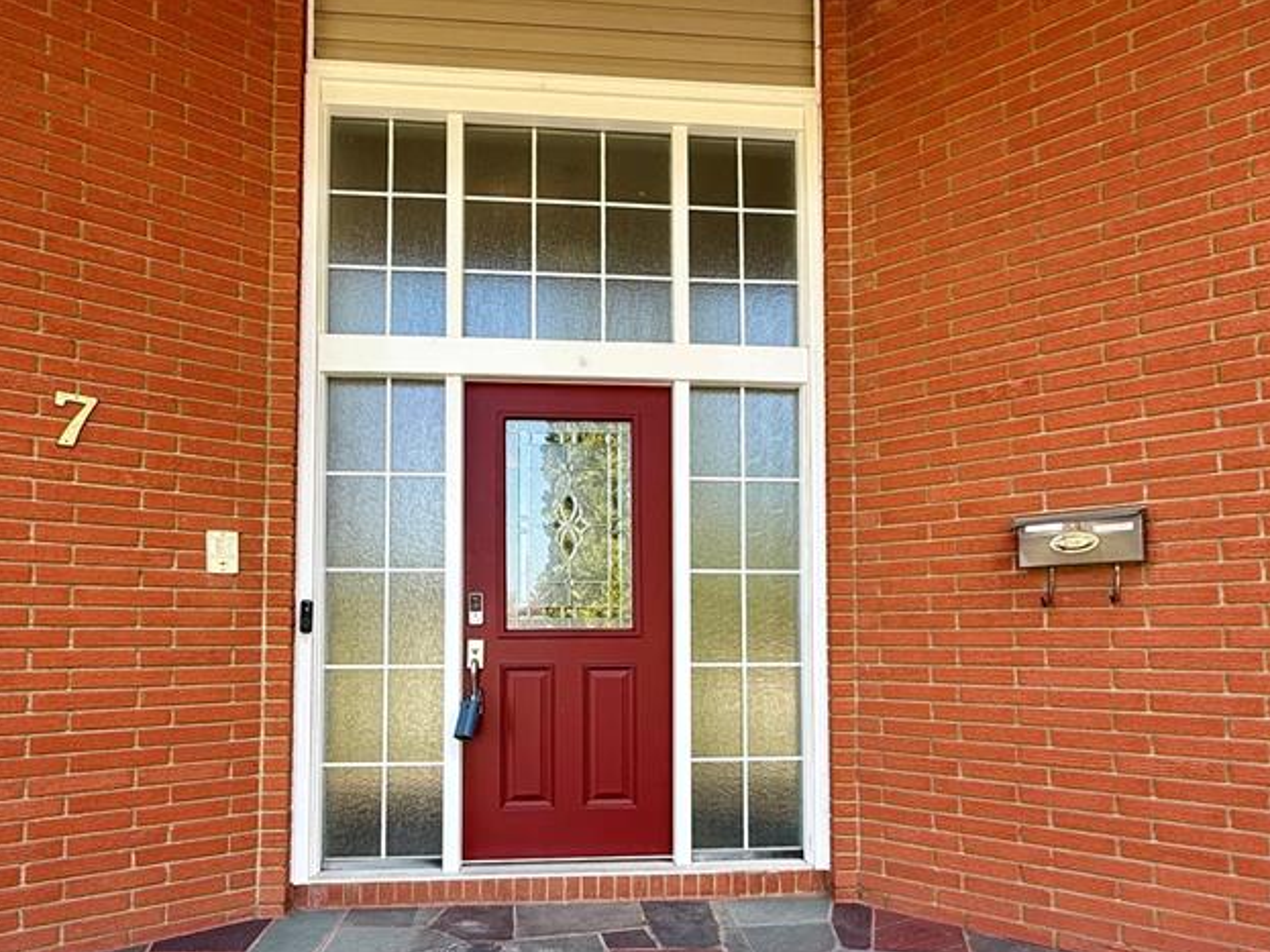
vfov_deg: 58.1
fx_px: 844
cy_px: 599
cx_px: 636
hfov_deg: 73.9
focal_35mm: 23
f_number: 2.2
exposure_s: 1/224
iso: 50
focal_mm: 2.22
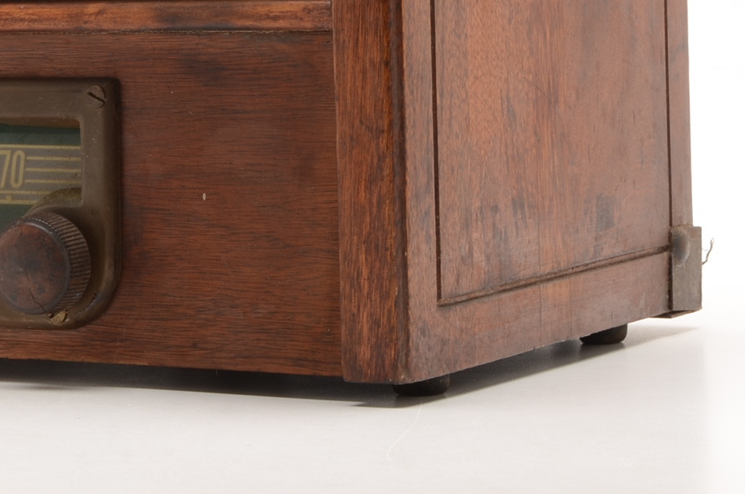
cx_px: 28
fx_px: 3433
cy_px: -63
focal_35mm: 166
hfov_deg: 12.3
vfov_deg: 8.2
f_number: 20
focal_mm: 45
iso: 100
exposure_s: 1/160
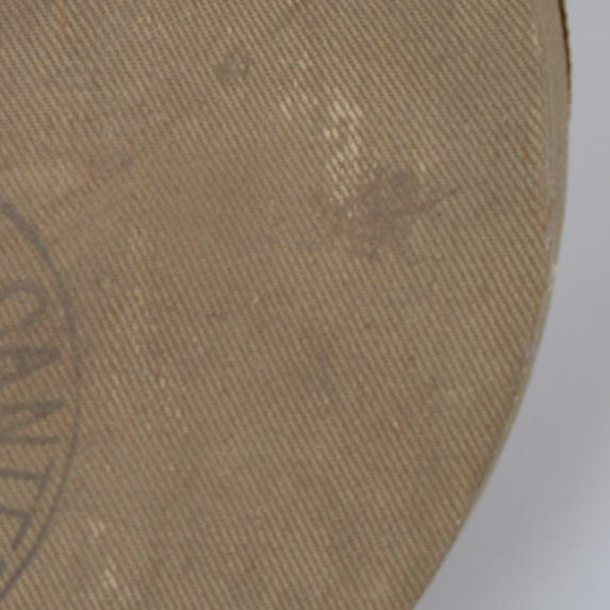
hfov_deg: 6.2
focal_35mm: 281
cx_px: -213
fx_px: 5602
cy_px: 160
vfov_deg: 6.2
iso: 100
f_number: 5.6
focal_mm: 42
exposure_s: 1/160
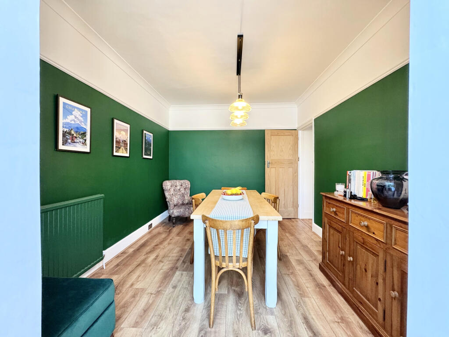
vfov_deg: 85.7
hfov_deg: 102.1
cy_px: 168
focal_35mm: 14
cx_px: 224
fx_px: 182
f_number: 2.2
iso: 250
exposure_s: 1/100
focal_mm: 2.22
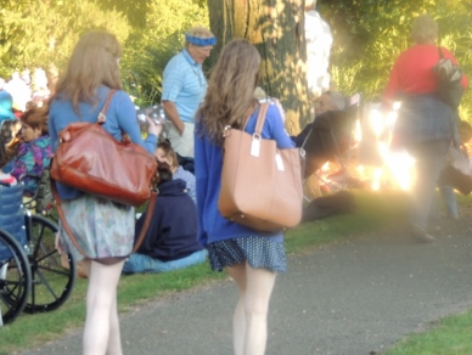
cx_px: 203
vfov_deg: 8.9
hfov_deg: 11.7
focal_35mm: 168
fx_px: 2294
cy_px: 154
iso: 400
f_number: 4.4
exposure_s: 1/100
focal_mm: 25.8
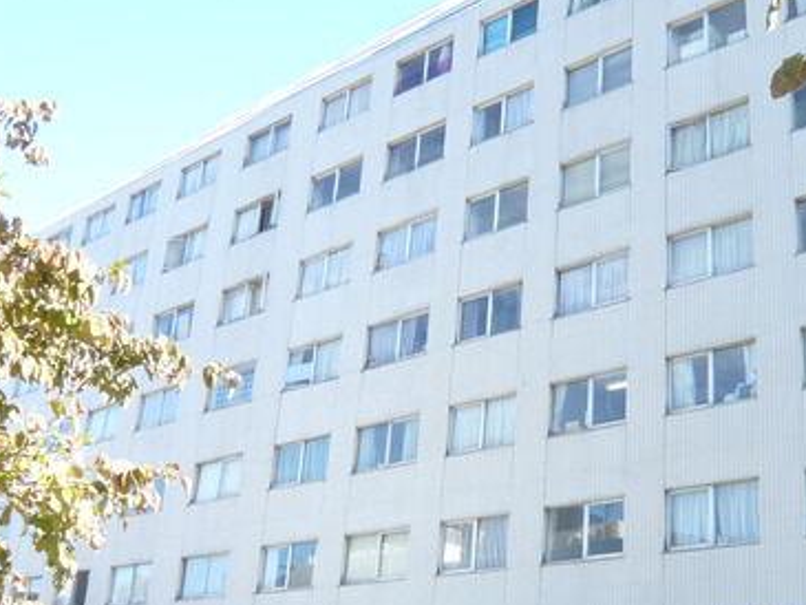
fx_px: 1071
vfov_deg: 31.4
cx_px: 490
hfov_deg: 41.0
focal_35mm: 46
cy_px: 375
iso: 100
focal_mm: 4.6
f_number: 2.8
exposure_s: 1/160
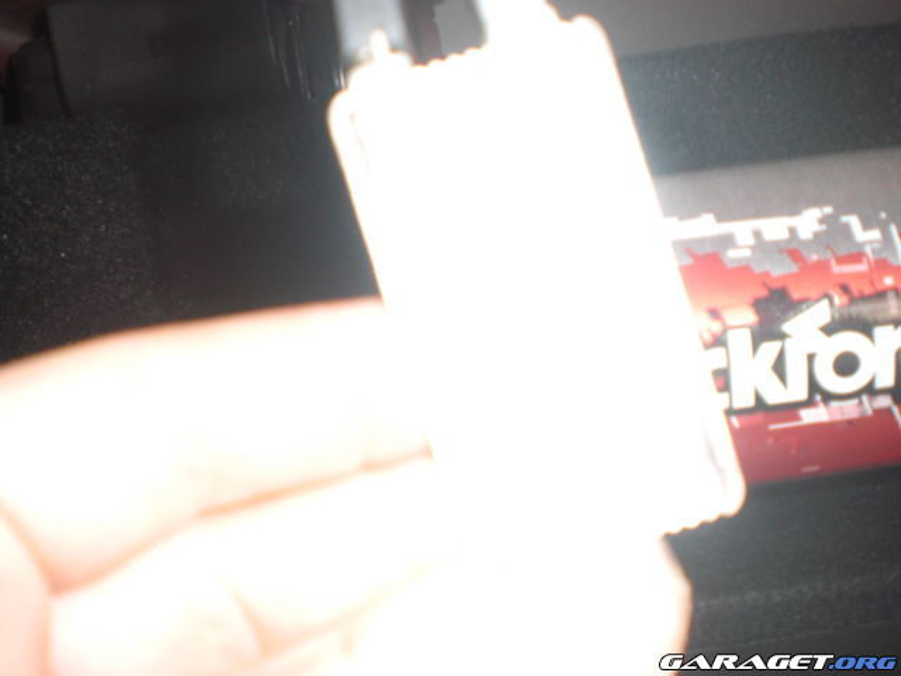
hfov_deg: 49.0
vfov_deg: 37.7
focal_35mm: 38
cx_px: 450
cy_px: 338
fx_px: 989
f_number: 3.1
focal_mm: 6.3
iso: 200
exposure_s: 1/60
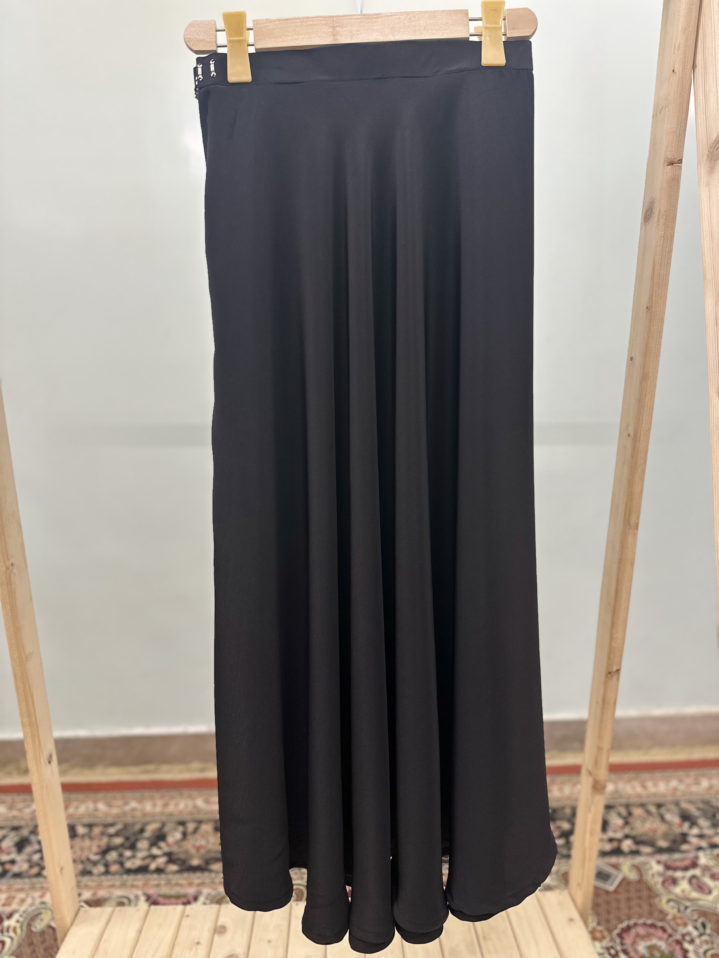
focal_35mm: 24
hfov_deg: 56.8
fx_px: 665
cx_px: 360
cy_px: 479
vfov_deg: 71.6
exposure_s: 1/50
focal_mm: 6.86
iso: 125
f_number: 1.78
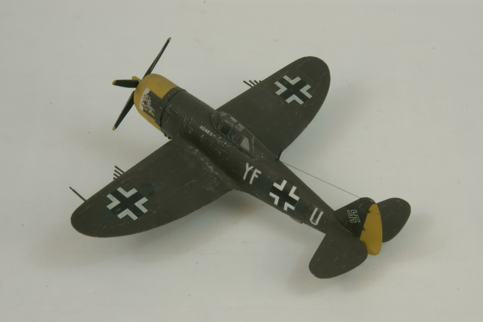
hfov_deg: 13.7
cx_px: 242
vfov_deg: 9.1
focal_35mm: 150
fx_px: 2012
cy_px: 161
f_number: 36
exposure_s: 2
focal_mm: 100
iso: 80
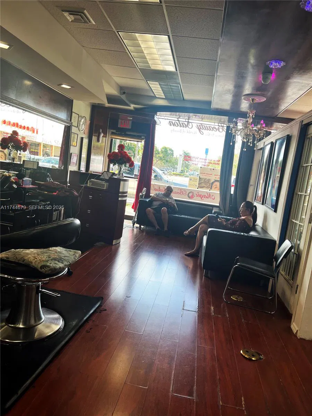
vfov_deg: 67.3
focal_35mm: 26
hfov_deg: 53.1
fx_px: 312
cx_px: 156
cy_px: 208
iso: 40
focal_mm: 5.1
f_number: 1.6
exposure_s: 1/191
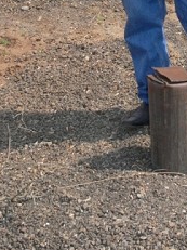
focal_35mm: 108
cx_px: 184
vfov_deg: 17.1
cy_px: -80
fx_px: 779
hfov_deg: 13.5
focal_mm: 8.3
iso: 80
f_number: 5.6
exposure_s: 1/320
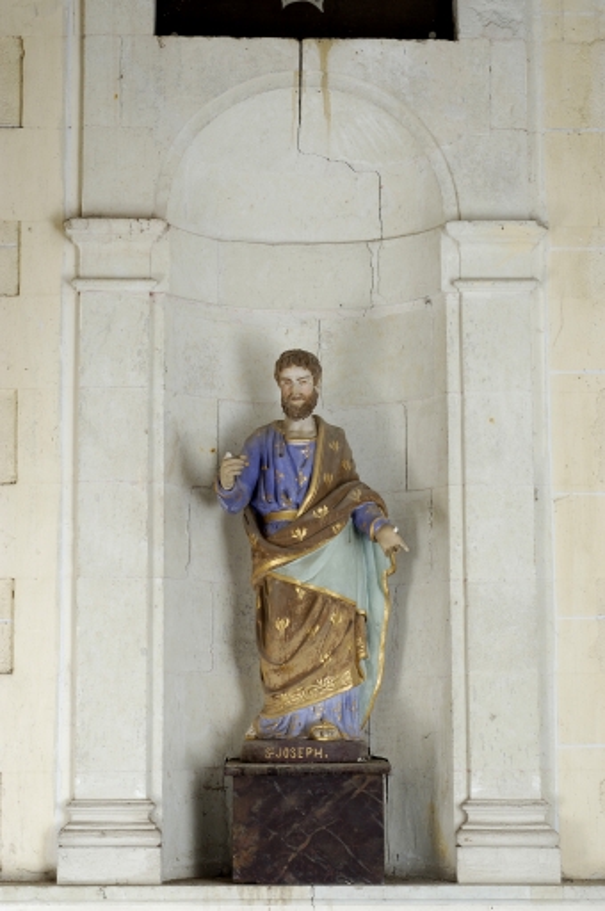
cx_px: 302
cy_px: 456
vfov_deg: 27.0
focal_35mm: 75
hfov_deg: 18.1
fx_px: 1896
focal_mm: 50
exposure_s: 1/80
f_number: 18
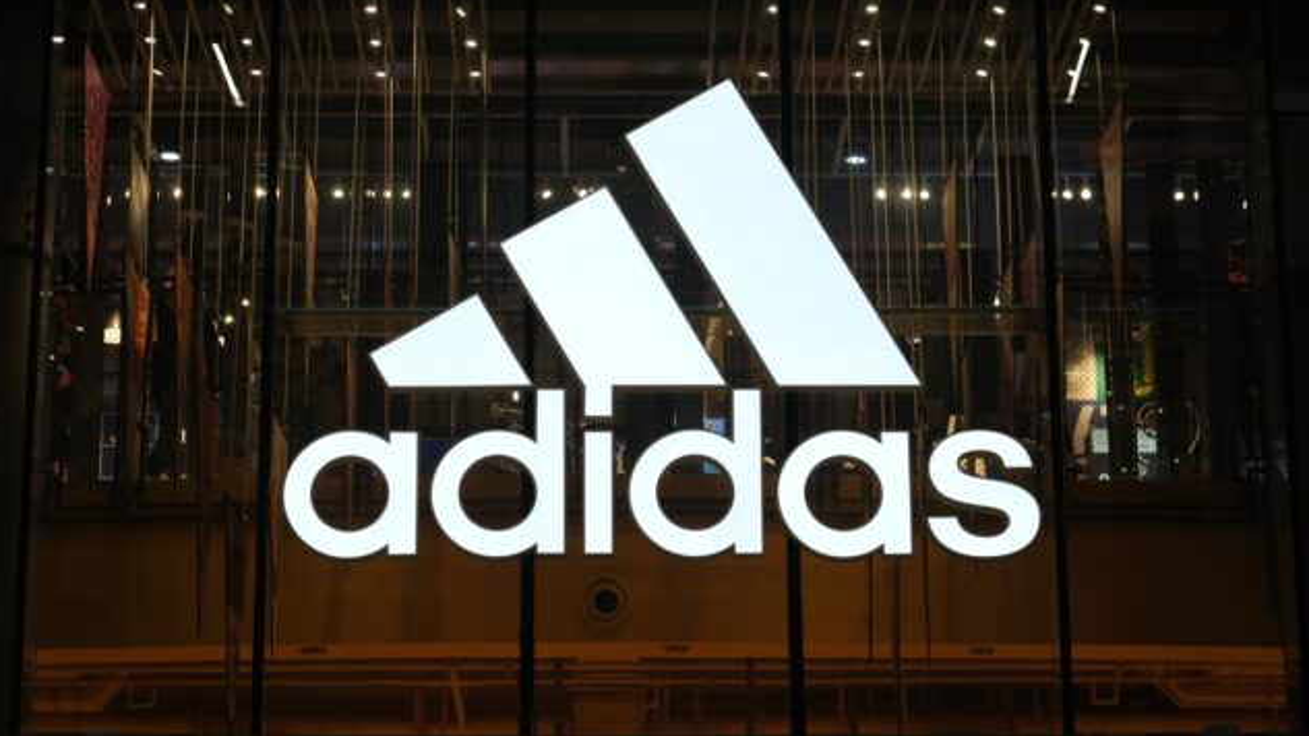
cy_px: 336
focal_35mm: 89
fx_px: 3089
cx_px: 649
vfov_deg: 13.6
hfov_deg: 23.9
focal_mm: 56
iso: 320
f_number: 2.8
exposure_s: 1/280
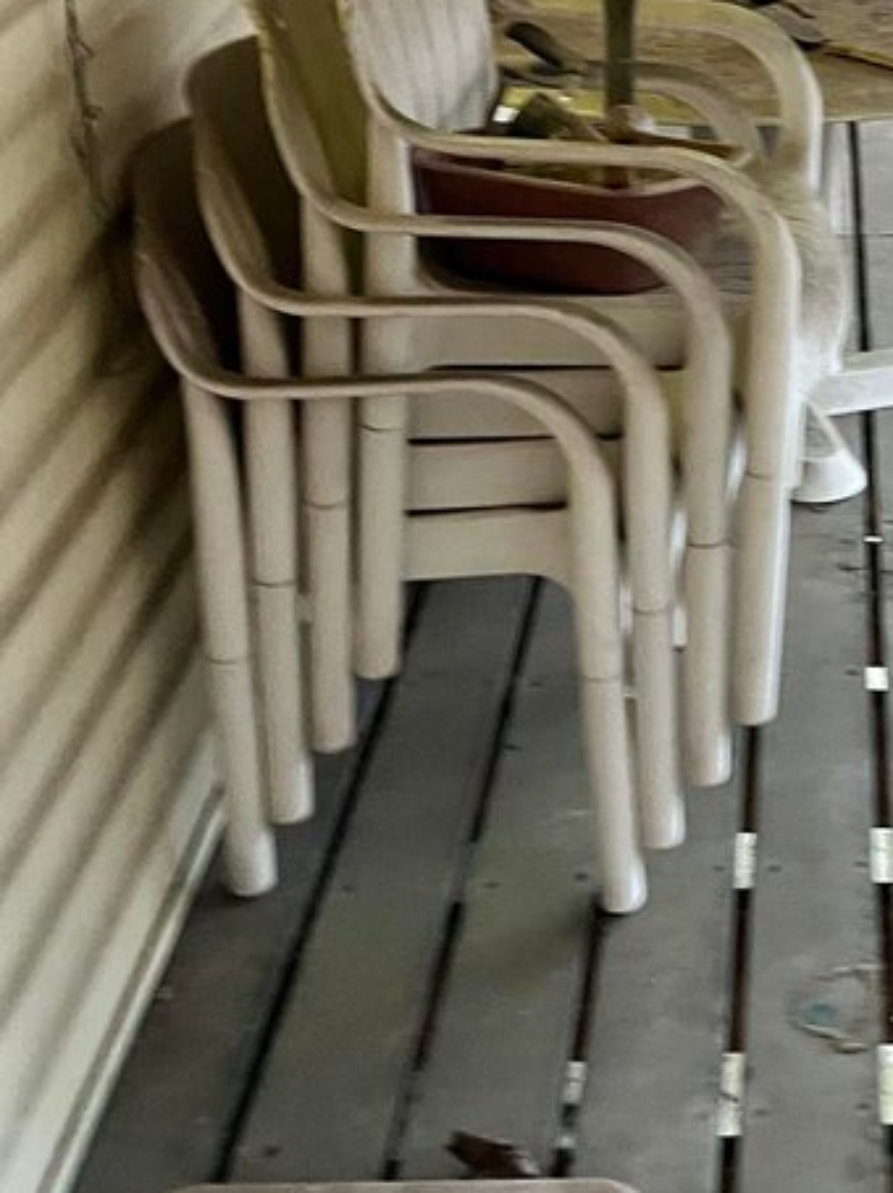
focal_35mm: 65
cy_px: 106
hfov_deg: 21.0
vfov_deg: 28.6
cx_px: 1076
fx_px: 2238
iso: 250
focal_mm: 5.1
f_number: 1.6
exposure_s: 1/60
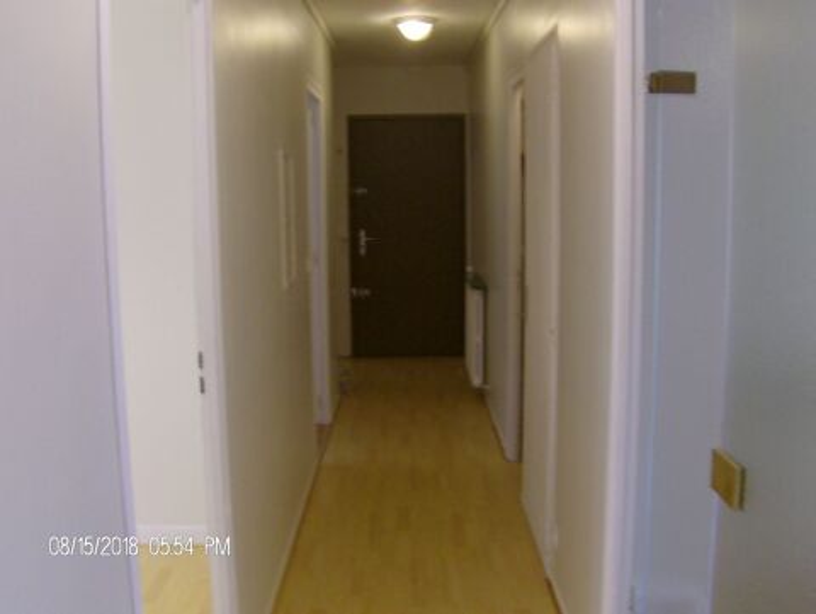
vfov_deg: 39.7
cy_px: 307
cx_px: 408
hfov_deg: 51.3
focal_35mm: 36
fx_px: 849
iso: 100
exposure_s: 1/8.15
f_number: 4.7
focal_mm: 6
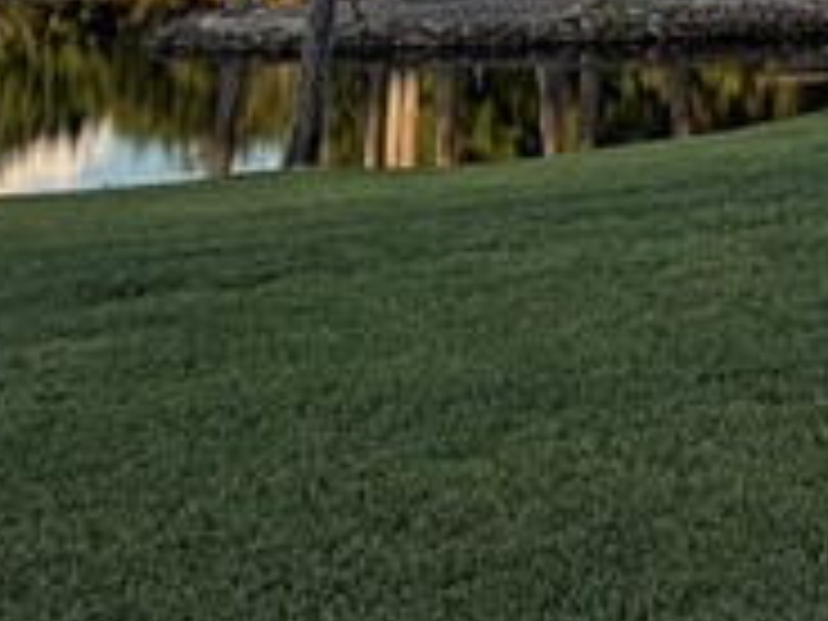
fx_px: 1866
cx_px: 1156
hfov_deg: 21.8
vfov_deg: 16.5
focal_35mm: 78
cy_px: -423
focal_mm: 2.22
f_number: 2.2
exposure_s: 1/531
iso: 40
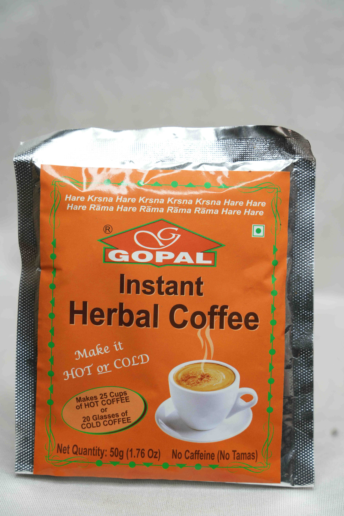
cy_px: 258
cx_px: 172
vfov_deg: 22.1
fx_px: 1319
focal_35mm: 92
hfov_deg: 14.9
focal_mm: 92
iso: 200
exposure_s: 1/60
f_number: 5.6
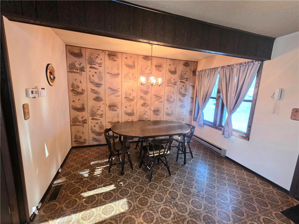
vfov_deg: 89.9
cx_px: 150
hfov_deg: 106.2
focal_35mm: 13
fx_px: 112
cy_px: 112
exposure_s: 1/60.2
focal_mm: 2.2
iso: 250
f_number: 1.9
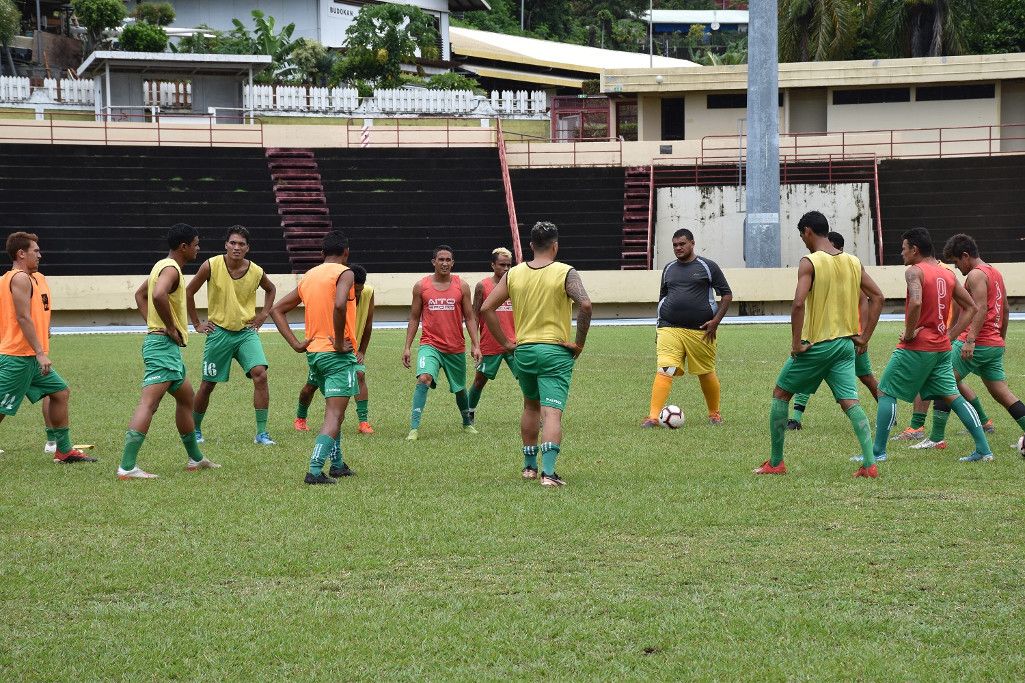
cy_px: 342
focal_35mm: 105
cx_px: 512
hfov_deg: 19.5
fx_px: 2989
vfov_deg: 13.0
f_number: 8
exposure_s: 1/500
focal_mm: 70
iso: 250
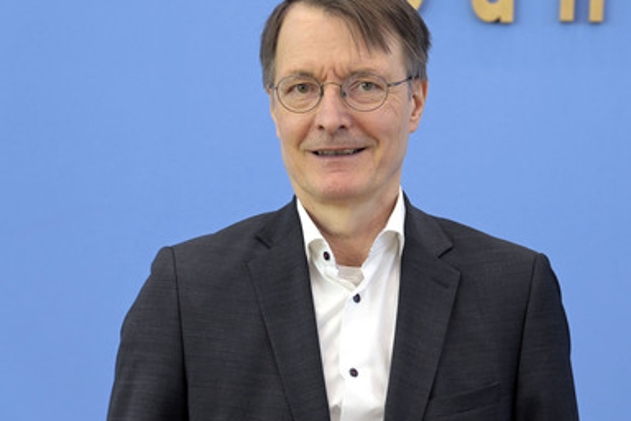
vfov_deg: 15.5
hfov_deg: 23.1
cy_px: 191
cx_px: 344
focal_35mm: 88
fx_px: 1542
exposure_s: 1/640
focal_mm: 75
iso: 4000
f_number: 5
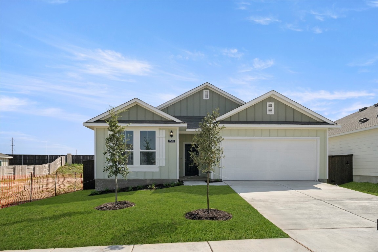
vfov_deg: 53.1
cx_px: 189
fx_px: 252
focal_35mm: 24
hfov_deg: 73.7
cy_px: 126
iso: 400
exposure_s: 1/2500
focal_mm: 24
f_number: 8
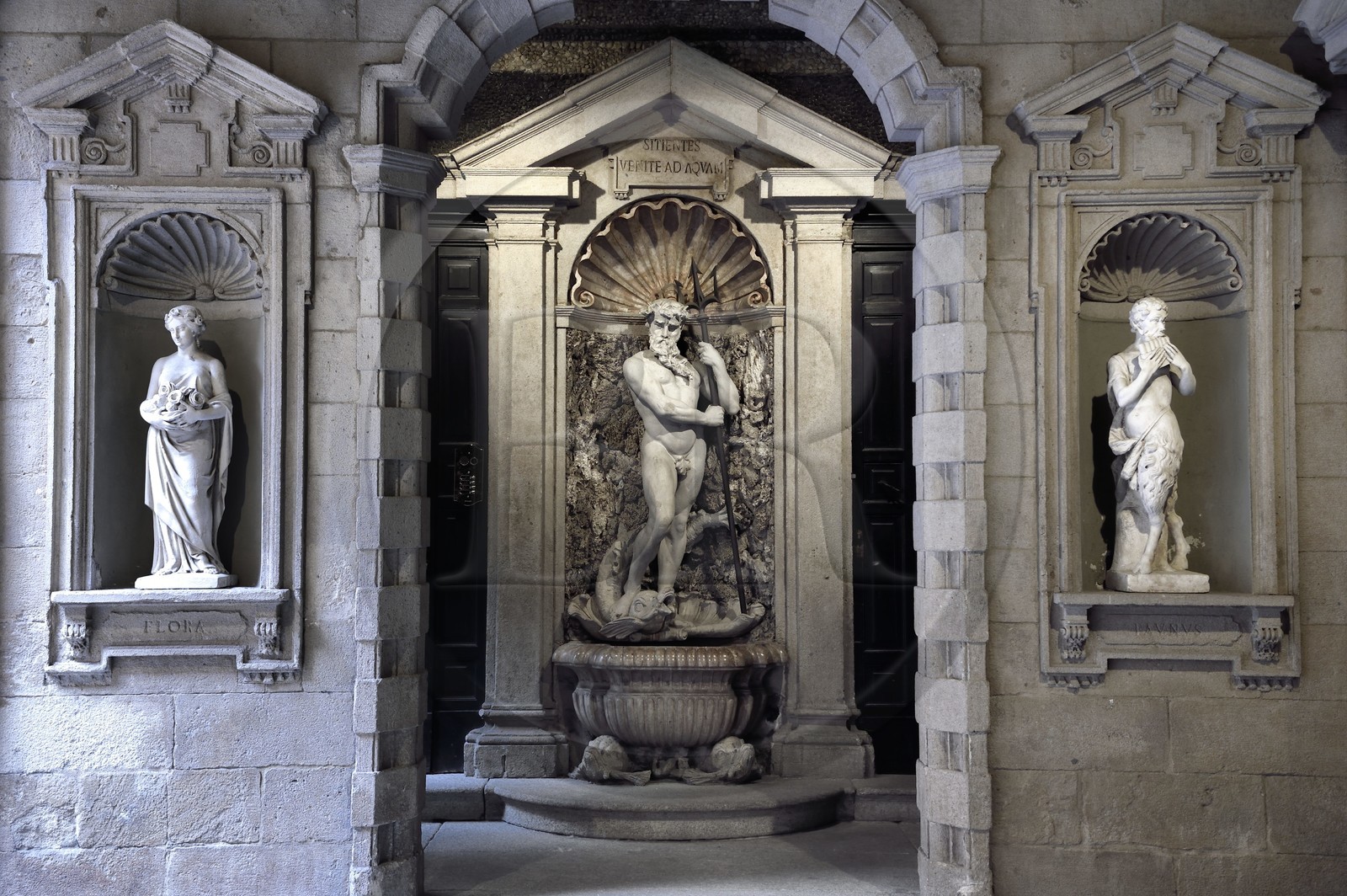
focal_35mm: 44
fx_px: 1645
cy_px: 448
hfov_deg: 44.5
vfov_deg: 30.5
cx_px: 674
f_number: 5.6
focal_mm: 44
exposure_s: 1/25
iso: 800
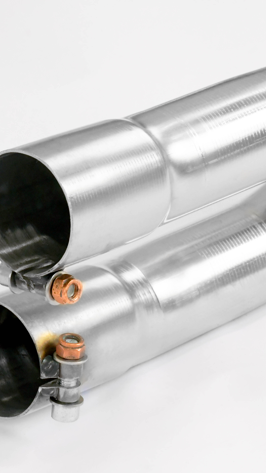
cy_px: 236
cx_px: 223
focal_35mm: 166
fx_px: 2082
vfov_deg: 13.0
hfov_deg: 7.3
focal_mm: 70
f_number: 13
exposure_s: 1/125
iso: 2500
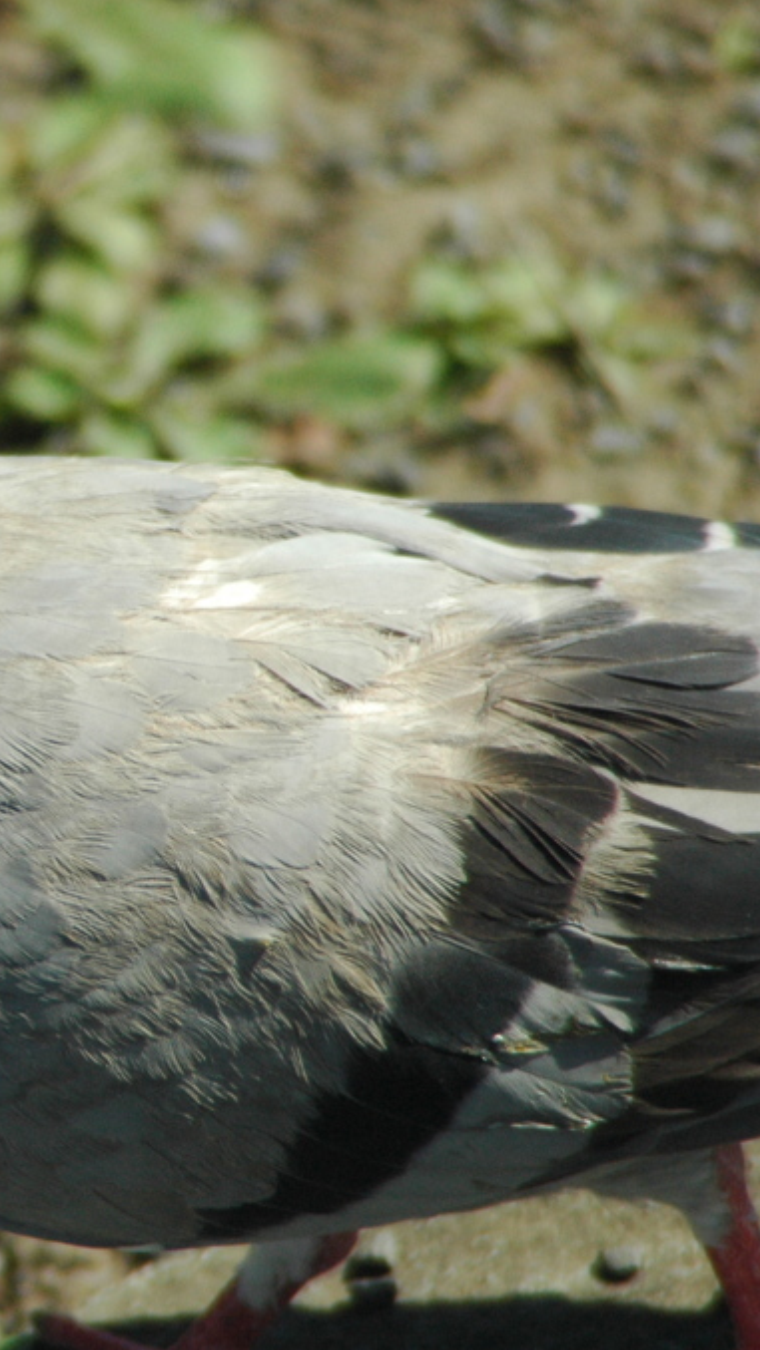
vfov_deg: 4.7
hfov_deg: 2.6
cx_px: -229
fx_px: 16574
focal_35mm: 463
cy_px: 674
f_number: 9
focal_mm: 195
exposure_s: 1/1250
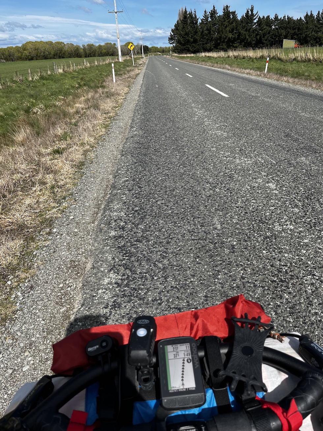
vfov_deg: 67.3
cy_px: 216
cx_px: 162
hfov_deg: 53.1
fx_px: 324
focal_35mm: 26
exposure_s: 1/3876
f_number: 1.6
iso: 50
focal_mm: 5.1
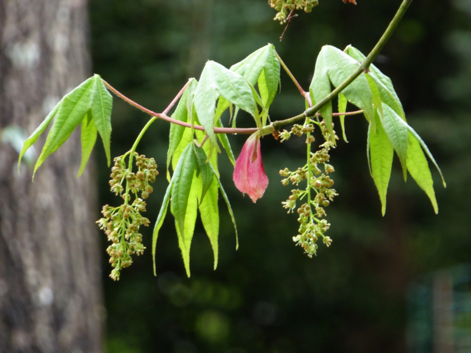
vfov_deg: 2.8
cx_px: 236
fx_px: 7308
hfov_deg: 3.7
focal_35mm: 537
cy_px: 176
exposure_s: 1/50
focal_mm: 96.2
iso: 400
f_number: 6.1
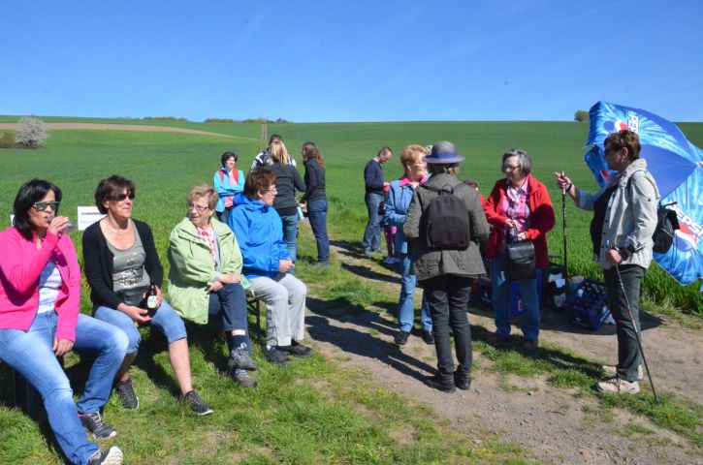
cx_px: 352
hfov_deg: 67.5
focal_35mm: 27
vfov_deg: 47.7
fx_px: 526
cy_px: 232
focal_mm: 18
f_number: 18
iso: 6400
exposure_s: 1/2500
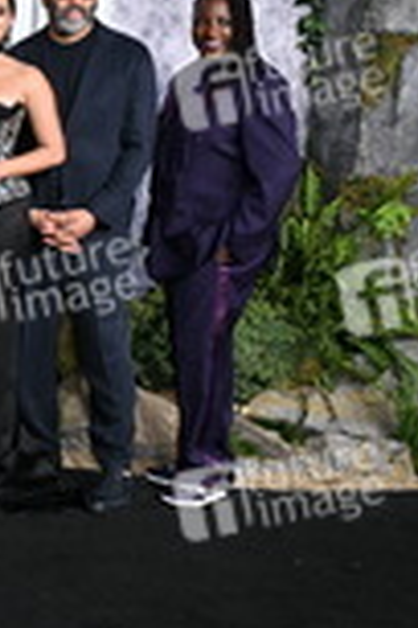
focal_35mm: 88
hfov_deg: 12.9
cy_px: 185
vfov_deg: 23.0
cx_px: -488
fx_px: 1533
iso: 400
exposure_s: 1/250
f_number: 6.3
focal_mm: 30
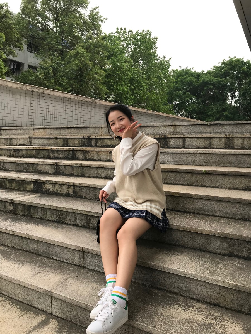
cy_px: 167
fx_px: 271
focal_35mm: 28
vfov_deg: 63.4
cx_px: 126
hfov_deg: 49.7
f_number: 1.8
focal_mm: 3.99
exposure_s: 1/791
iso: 20
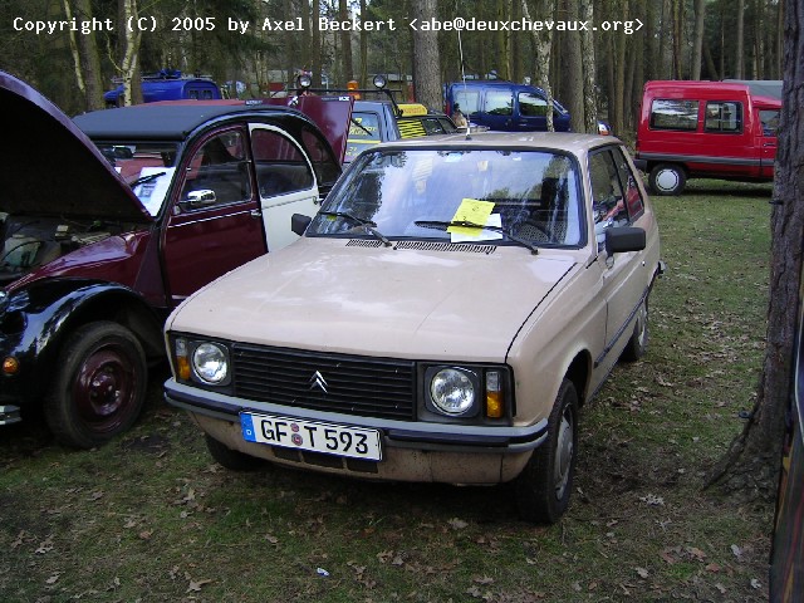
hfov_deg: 51.4
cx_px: 402
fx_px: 836
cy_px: 302
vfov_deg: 39.7
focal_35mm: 36
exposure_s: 1/72.9
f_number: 2.8
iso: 50
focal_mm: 5.6
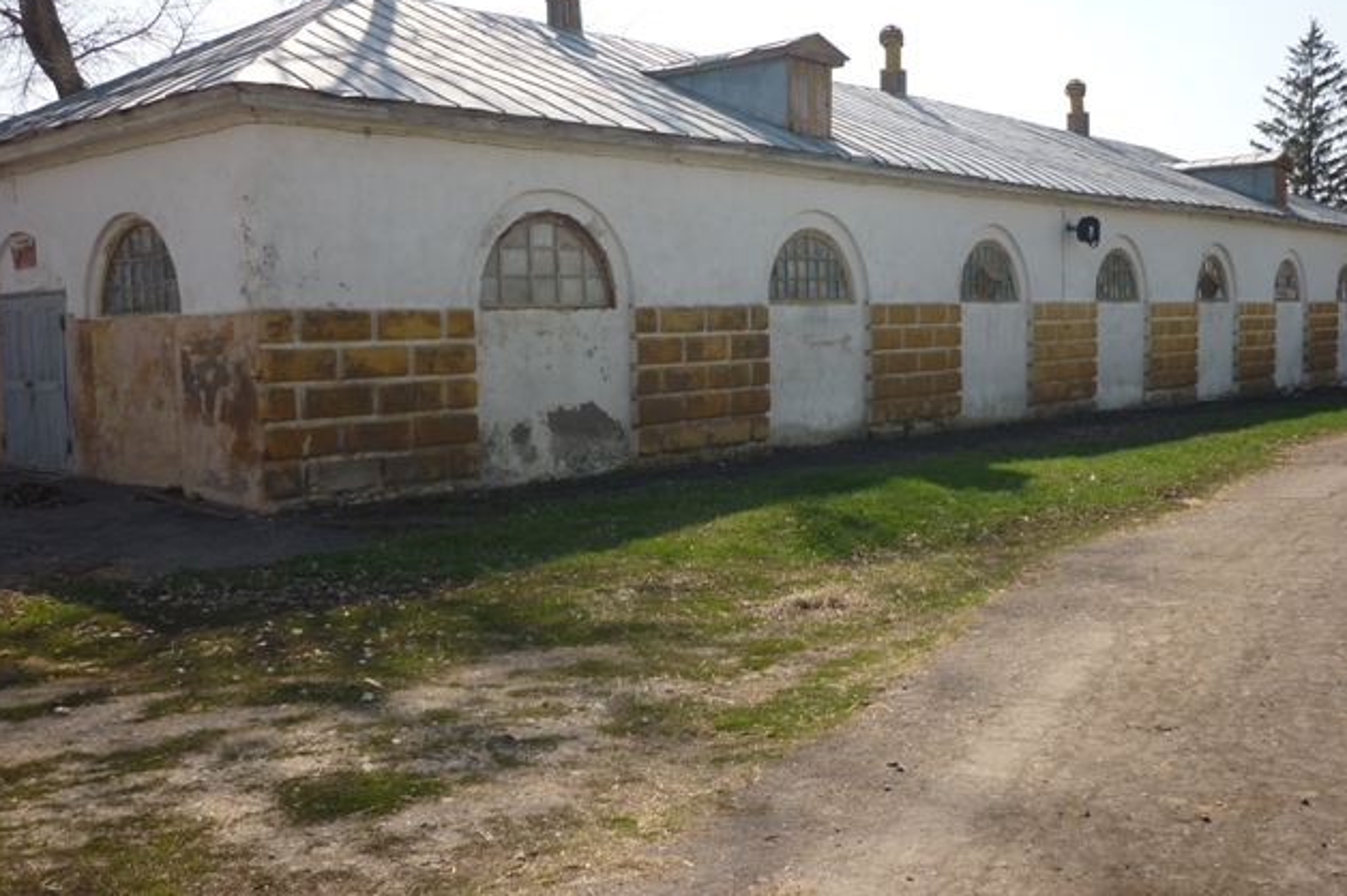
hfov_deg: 54.5
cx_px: 680
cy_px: 418
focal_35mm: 35
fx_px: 1309
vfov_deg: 37.8
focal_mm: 5.5
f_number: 8
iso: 80
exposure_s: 1/160
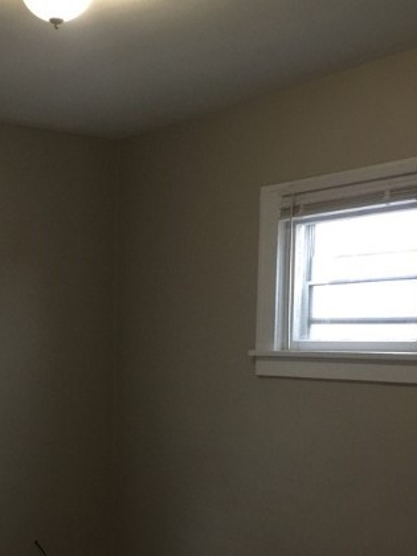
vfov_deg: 35.4
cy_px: 413
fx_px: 851
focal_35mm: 53
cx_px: 48
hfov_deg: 26.7
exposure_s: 1/10
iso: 125
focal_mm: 4.15
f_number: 2.2
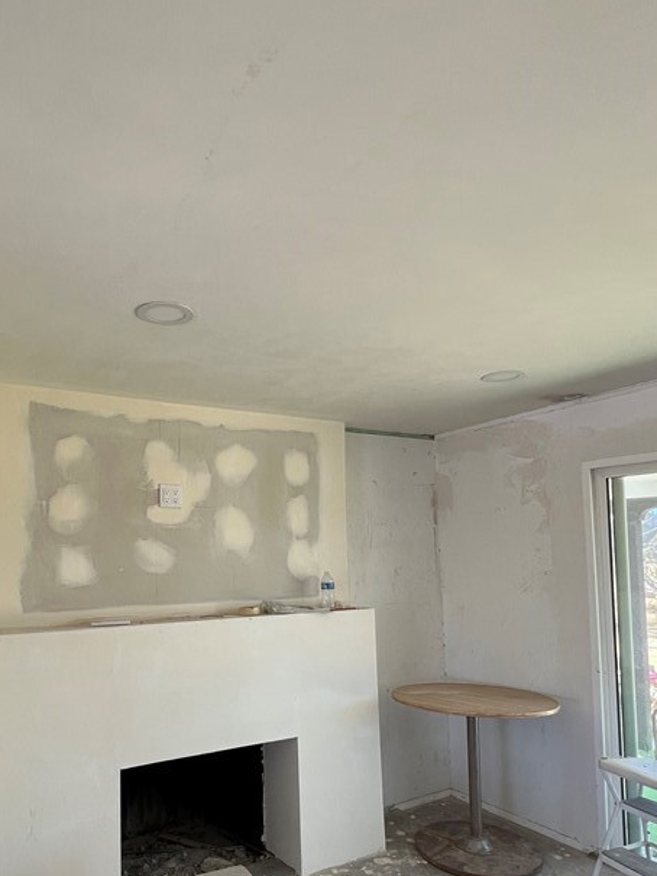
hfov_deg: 59.9
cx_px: 229
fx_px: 557
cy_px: 518
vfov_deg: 75.7
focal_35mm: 22
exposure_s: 1/99
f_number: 1.8
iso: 50
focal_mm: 1.57
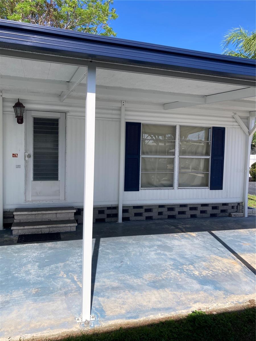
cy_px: 170
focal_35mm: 28
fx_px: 276
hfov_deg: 49.7
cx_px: 128
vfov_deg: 63.4
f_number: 1.8
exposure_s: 1/1675
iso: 20
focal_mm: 3.99
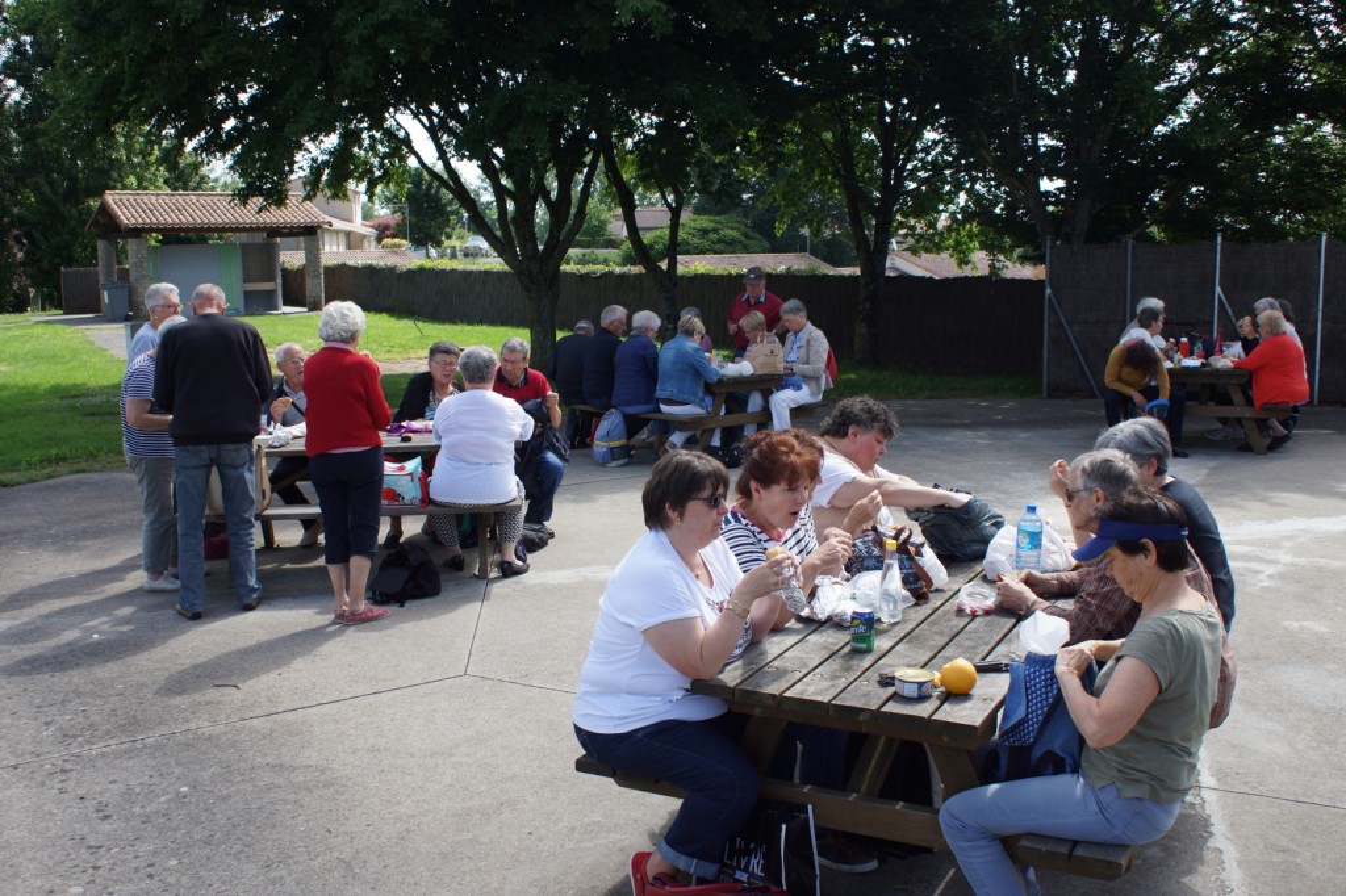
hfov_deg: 49.6
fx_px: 1458
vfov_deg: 34.2
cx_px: 673
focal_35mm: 39
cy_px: 448
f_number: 5.6
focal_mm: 26
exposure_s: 1/250
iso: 100
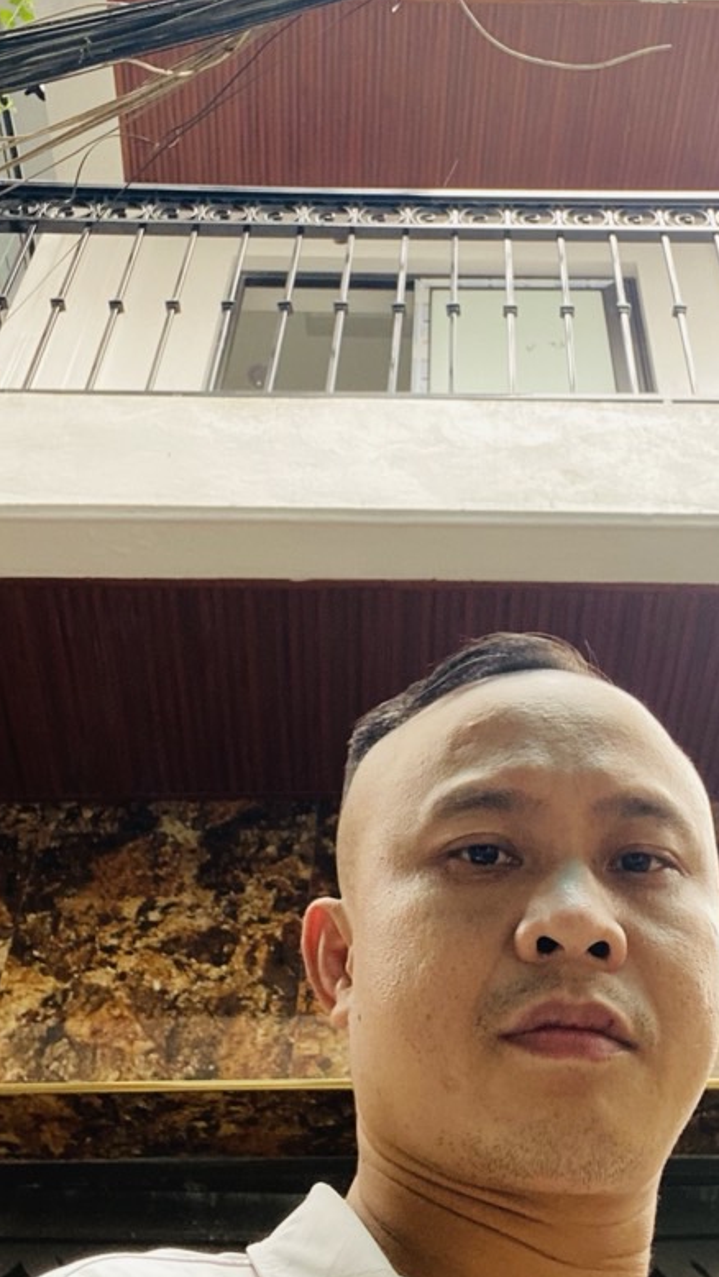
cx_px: 499
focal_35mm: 43
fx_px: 1456
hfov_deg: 27.5
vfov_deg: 47.1
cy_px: 529
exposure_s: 1/60
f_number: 2.2
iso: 100
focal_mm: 2.71
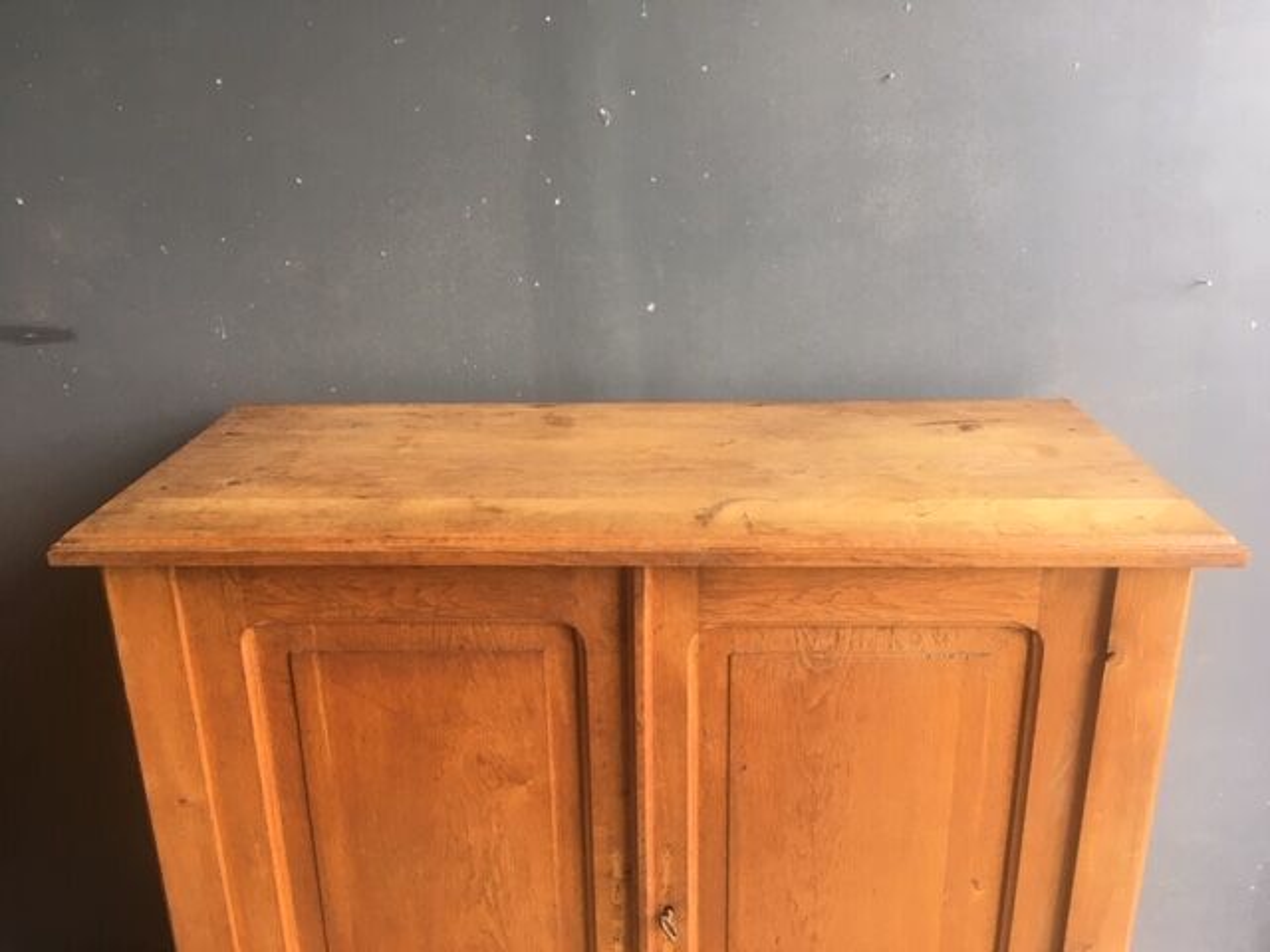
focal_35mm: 29
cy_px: 476
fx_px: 1064
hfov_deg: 61.7
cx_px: 635
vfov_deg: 48.2
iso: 50
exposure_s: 1/33
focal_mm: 4.15
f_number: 2.2
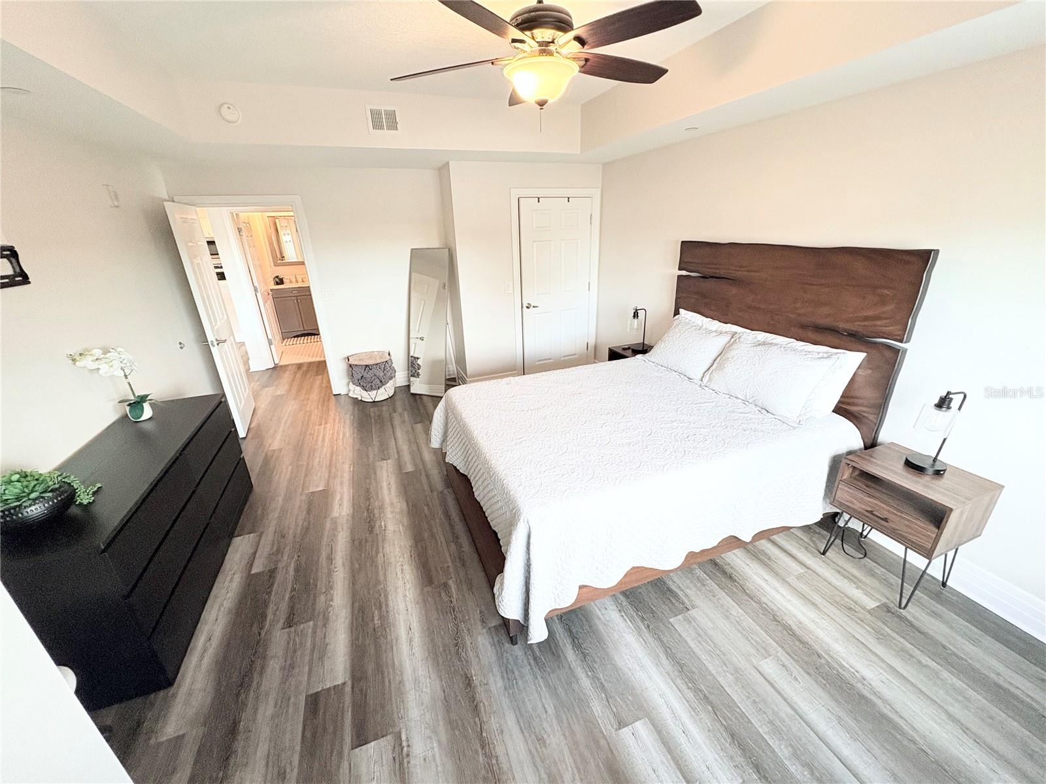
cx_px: 523
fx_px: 423
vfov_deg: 85.7
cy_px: 392
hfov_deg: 102.1
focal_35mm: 14
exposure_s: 1/60
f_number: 2.2
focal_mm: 2.22
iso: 160
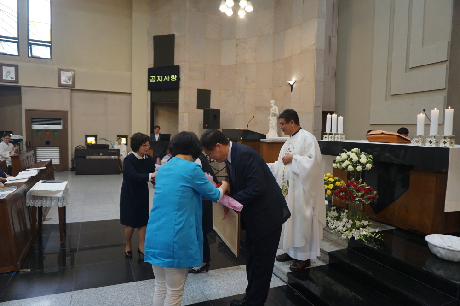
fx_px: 306
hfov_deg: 73.8
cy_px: 153
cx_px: 230
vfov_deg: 53.0
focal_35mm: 24
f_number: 4
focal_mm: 16
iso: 1250
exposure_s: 1/160
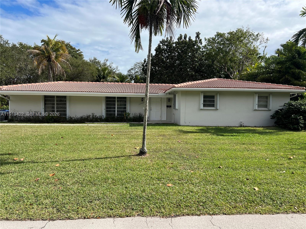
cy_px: 114
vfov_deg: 53.1
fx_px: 230
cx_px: 153
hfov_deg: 67.3
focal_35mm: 26
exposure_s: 1/4444
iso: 50
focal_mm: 5.7
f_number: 1.5
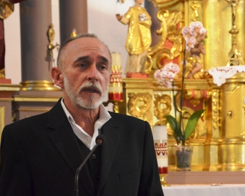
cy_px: 113
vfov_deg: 8.6
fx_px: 1297
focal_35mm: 179
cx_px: 170
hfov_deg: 10.8
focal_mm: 70
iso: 2200
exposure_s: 1/125
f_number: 5.3
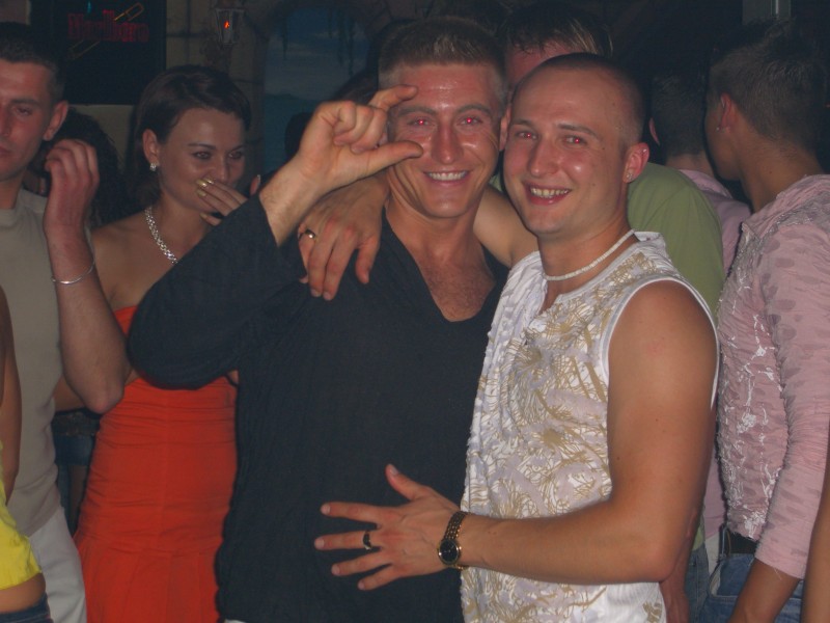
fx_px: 1918
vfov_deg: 18.4
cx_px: 415
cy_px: 312
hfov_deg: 24.4
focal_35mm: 80
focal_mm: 16.6
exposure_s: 1/60
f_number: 4.4
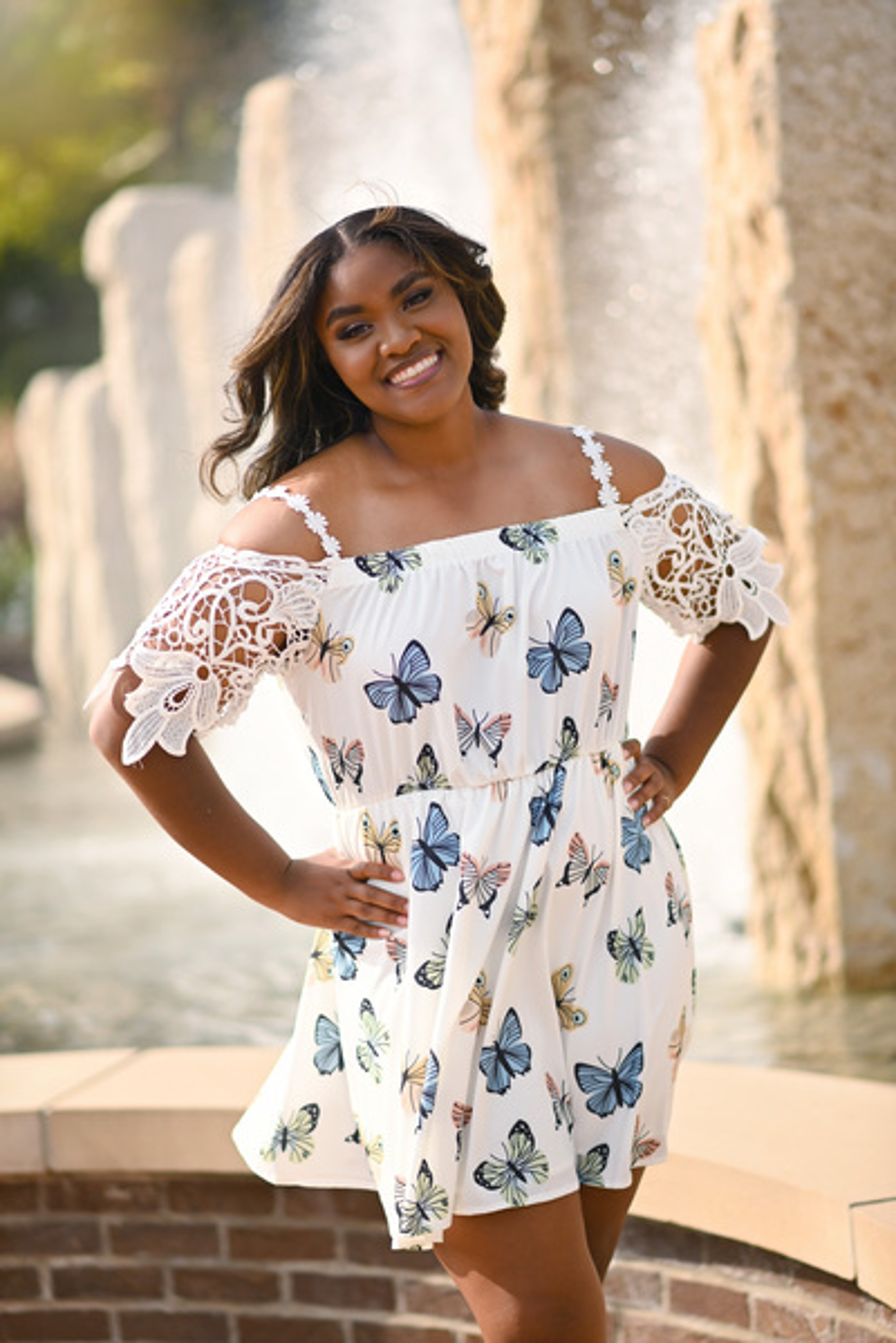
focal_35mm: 85
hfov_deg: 16.1
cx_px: 448
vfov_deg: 23.9
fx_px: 3173
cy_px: 672
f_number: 1.8
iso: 125
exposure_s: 1/3200
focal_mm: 85
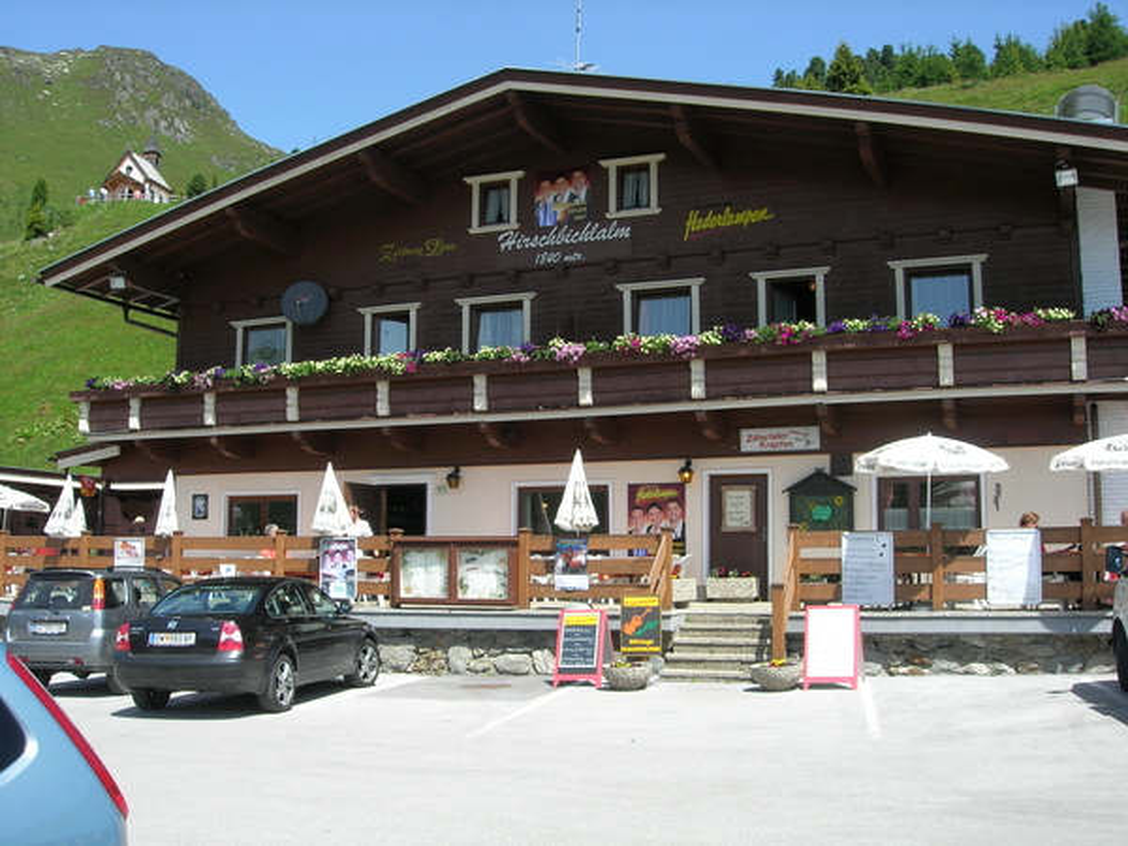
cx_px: 564
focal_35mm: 38
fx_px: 1238
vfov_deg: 37.7
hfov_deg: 49.0
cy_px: 423
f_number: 4.8
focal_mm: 7.8
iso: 64
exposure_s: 1/359
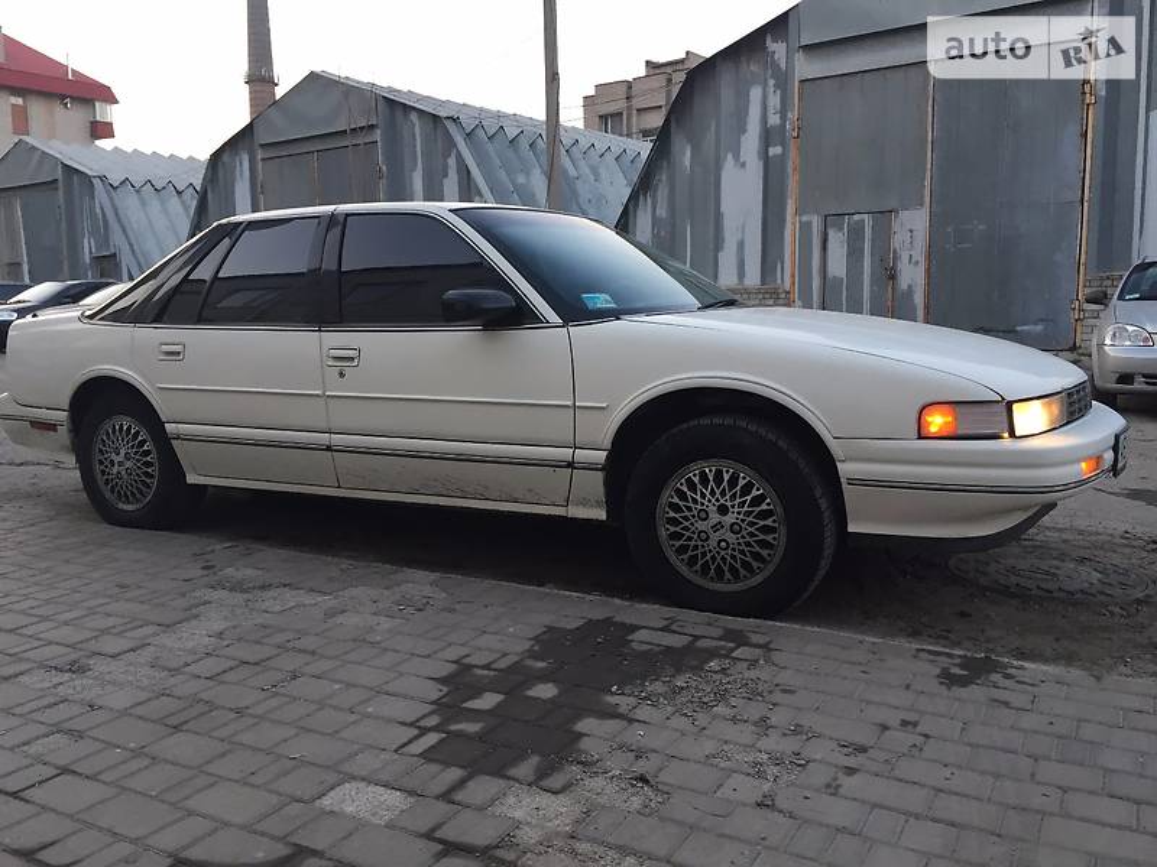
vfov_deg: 48.2
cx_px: 578
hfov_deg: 61.7
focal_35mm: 29
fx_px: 969
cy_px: 434
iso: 32
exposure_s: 1/33
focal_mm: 4.2
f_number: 2.2
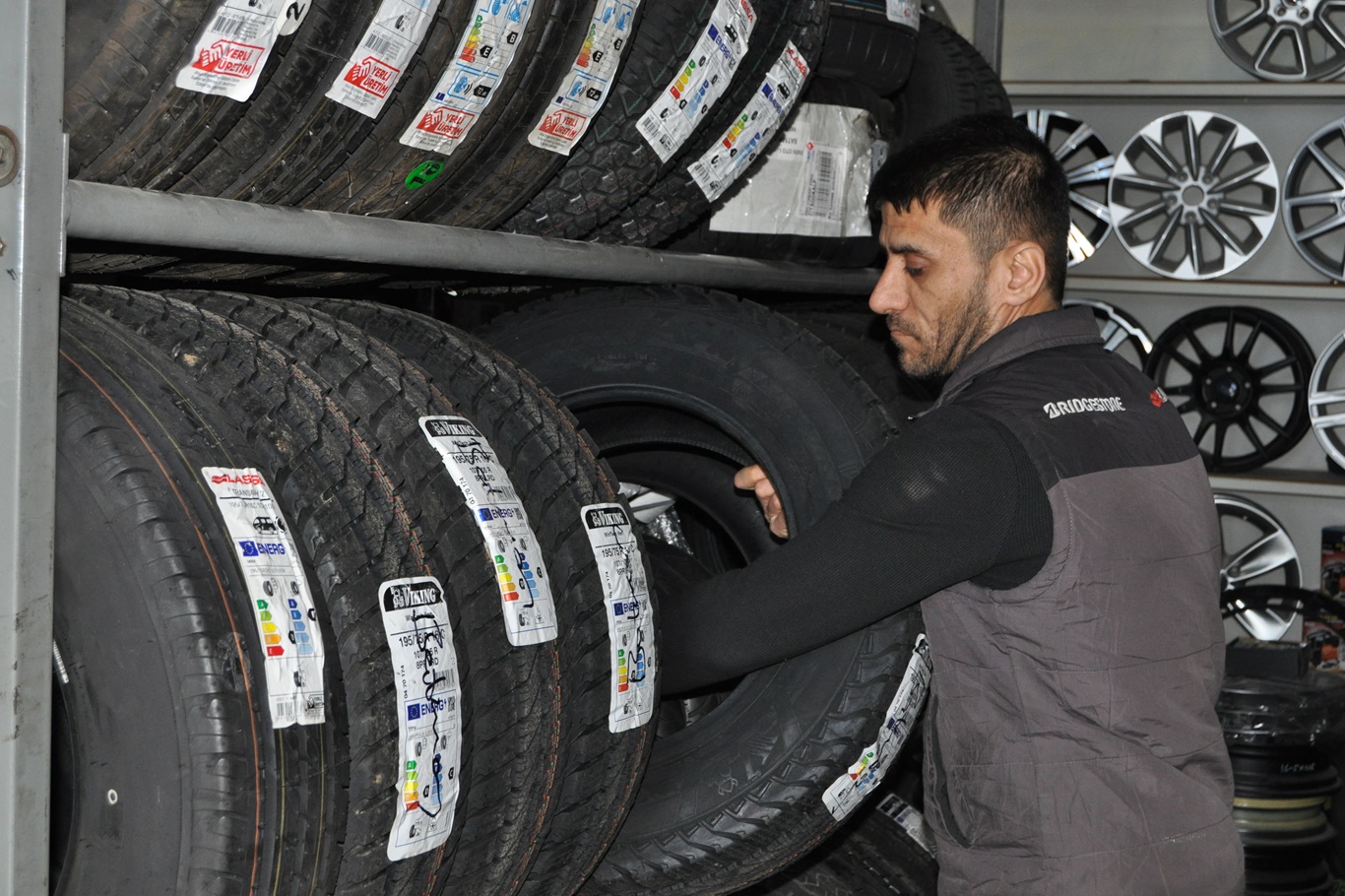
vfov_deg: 23.8
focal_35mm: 57
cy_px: 448
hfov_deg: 35.1
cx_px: 672
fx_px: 2129
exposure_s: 1/60
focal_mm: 38
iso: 800
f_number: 4.8
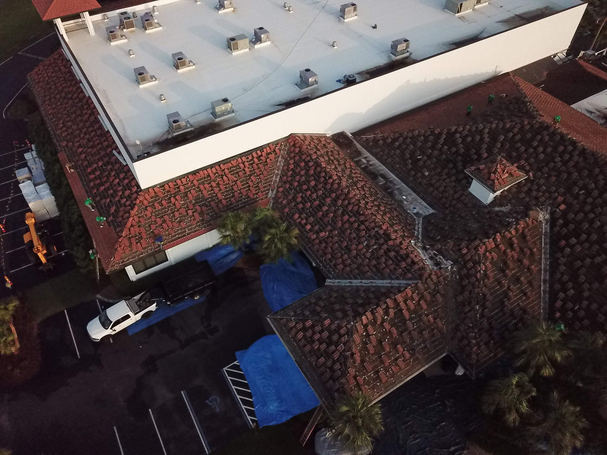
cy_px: 228
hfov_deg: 67.3
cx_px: 304
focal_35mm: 26
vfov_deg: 53.1
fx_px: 456
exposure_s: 1/8000
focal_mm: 4.73
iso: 1600
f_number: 2.2
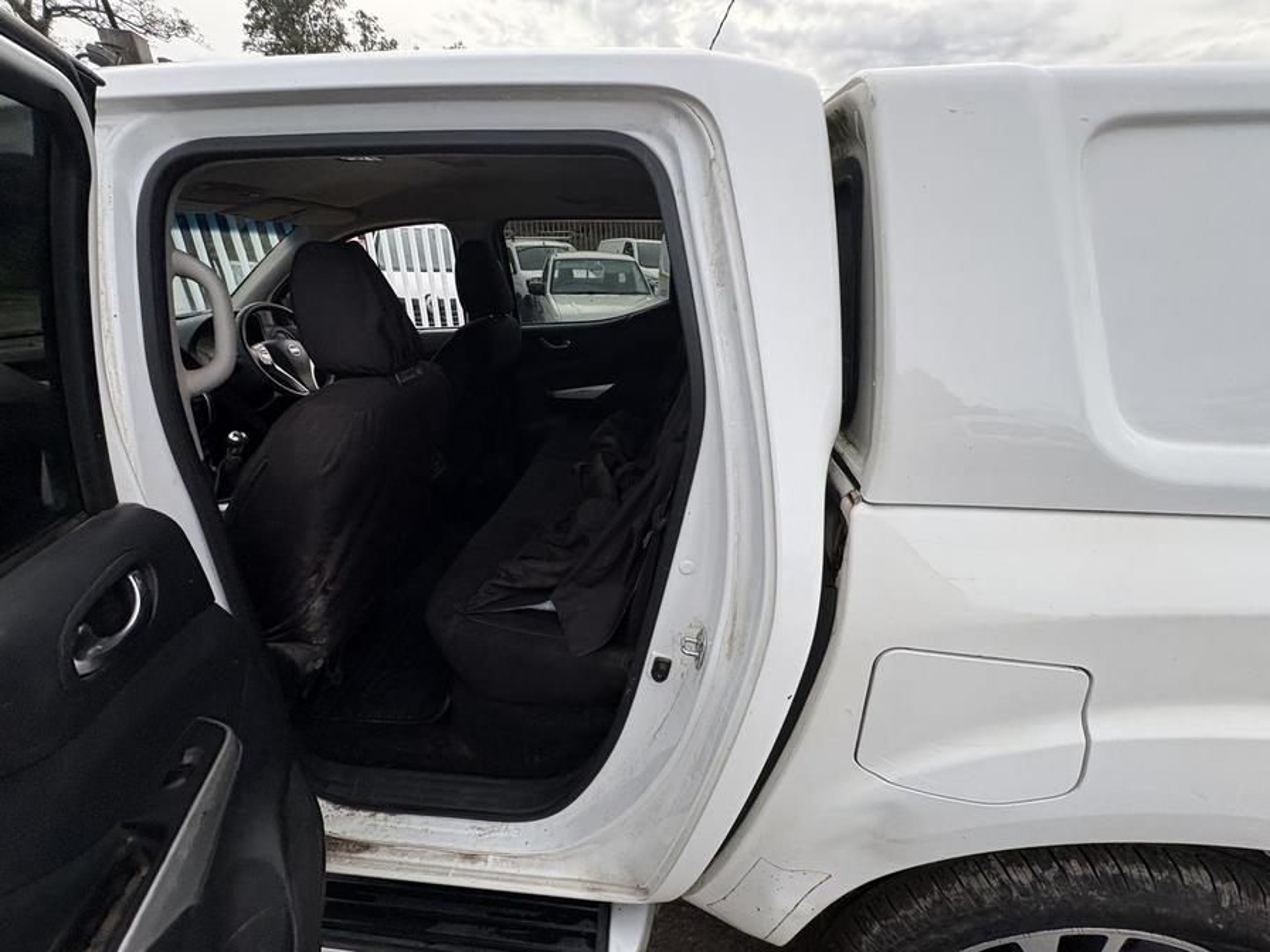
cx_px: 635
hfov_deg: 102.1
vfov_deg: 85.7
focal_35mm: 14
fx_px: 514
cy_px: 476
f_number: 2.2
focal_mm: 2.22
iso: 40
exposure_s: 1/318
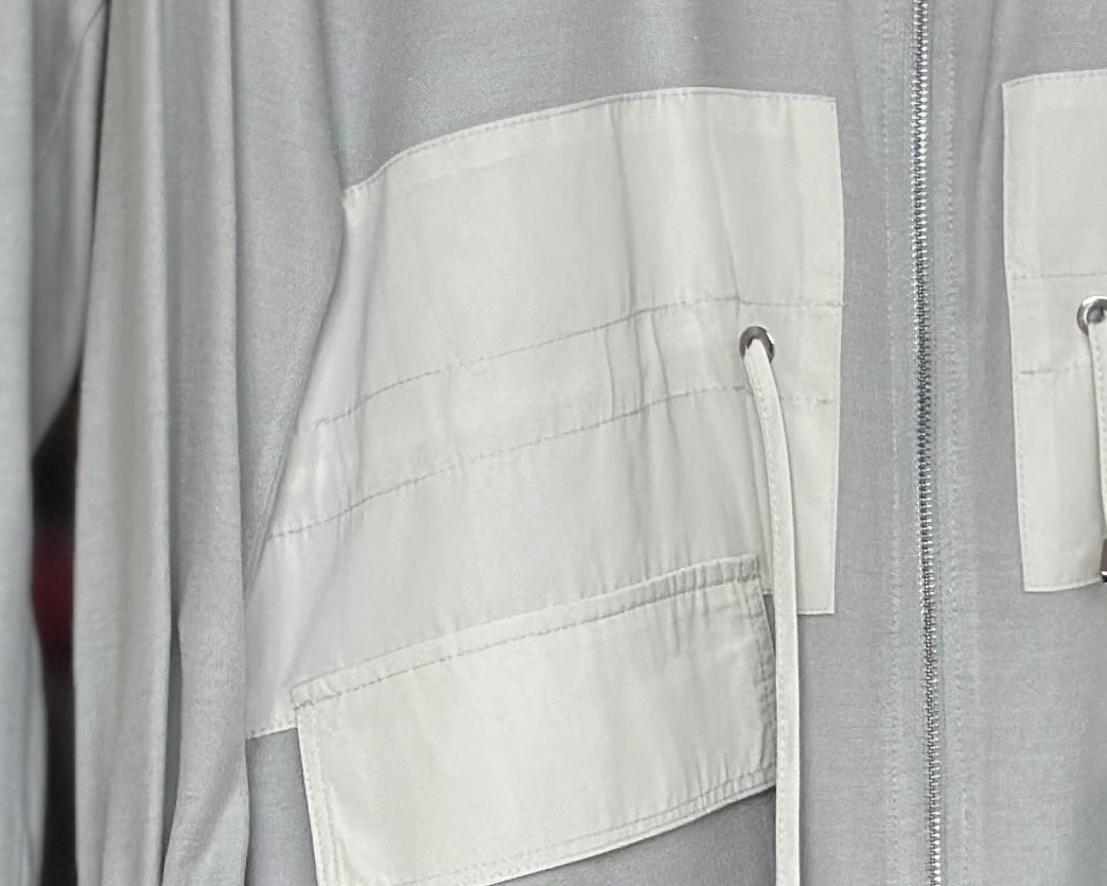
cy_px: 244
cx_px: 597
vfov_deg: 8.5
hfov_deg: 10.7
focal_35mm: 181
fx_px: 5930
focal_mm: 6.86
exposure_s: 1/335
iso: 80
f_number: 1.78
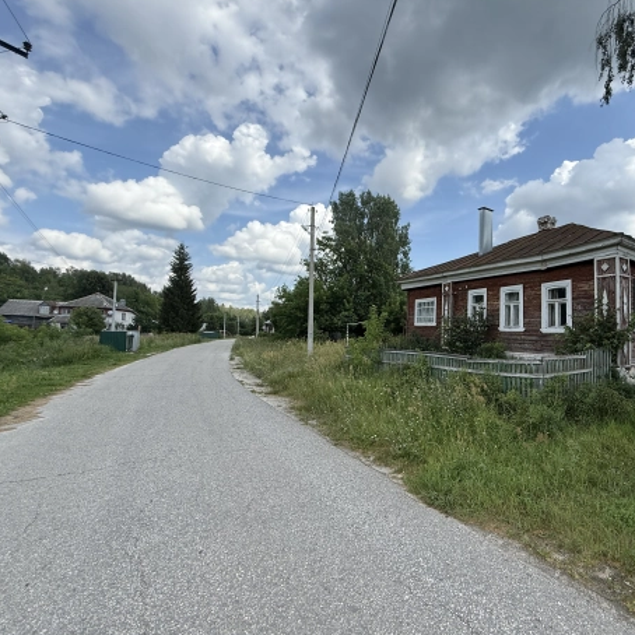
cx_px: 431
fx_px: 353
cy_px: 318
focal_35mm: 17
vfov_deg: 84.0
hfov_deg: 80.7
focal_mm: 2.22
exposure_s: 1/1656
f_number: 2.2
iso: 64
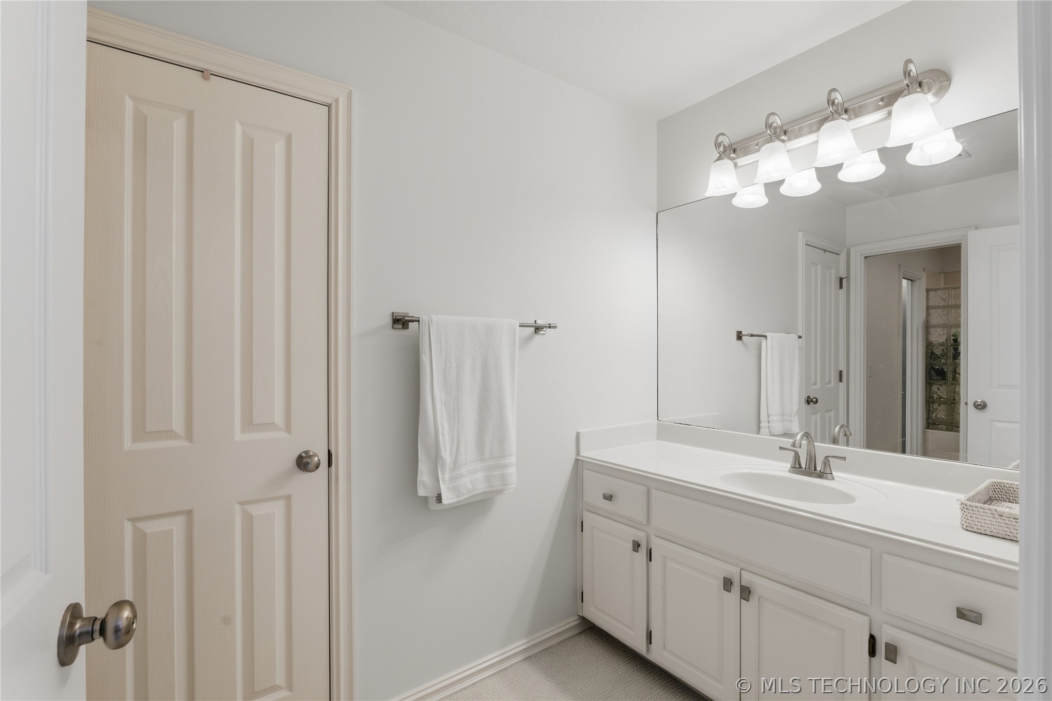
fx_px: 497
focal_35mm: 17
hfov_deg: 93.3
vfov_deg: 70.4
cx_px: 526
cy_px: 350
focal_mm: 17
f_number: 13
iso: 640
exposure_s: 1/100
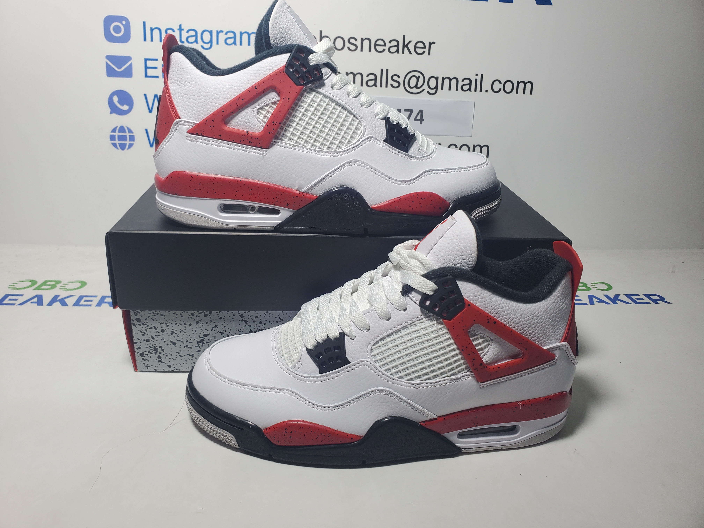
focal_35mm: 26
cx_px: 352
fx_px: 529
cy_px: 264
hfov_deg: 67.3
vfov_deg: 53.1
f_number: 2.4
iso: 50
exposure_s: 1/215
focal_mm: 4.3
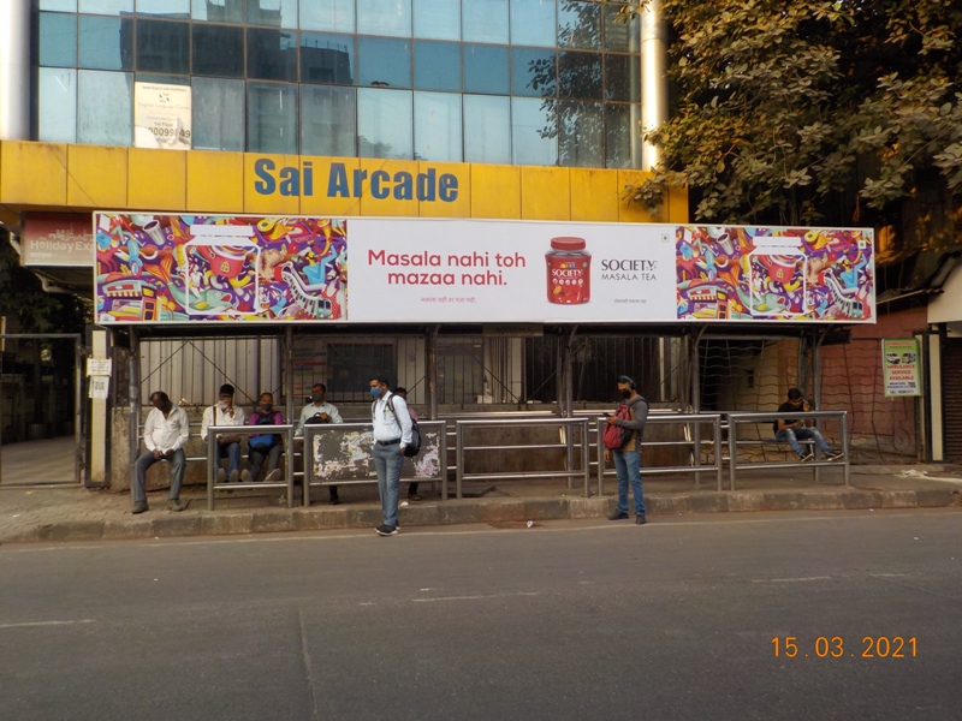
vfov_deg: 46.8
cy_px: 360
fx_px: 834
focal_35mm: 30
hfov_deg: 60.0
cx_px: 481
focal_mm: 4.1
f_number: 3.3
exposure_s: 1/200
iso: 125
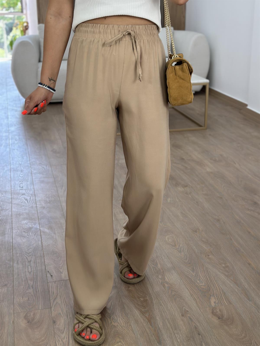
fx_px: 481
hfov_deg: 30.3
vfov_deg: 39.6
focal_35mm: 48
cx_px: 130
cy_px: 173
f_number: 1.78
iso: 80
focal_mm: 6.86
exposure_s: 1/199
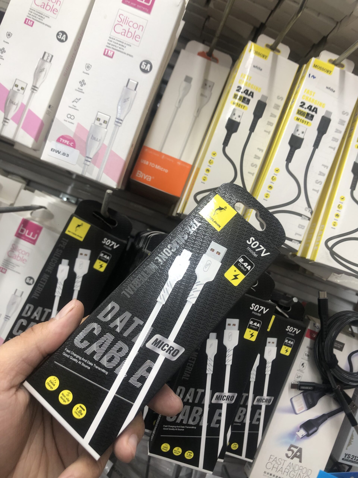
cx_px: 179
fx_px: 386
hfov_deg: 49.7
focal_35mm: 28
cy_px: 239
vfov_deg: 63.4
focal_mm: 3.99
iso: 40
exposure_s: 1/100
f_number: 1.8
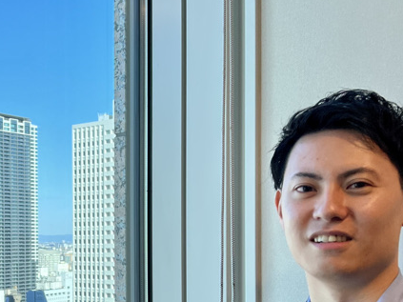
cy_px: 247
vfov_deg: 22.9
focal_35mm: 63
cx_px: 50
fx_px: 733
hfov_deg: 29.6
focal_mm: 5.7
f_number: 1.5
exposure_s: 1/218
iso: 40
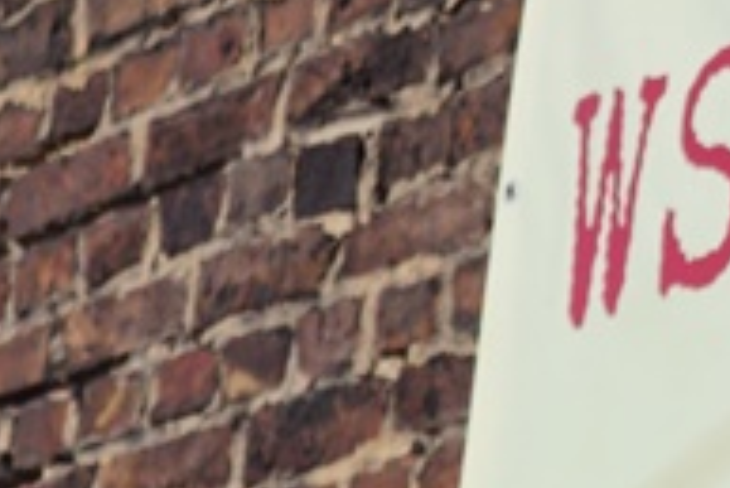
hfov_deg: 2.9
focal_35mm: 714
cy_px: -64
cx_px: 1524
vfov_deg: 1.9
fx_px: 14489
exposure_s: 1/400
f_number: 9
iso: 100
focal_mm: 90
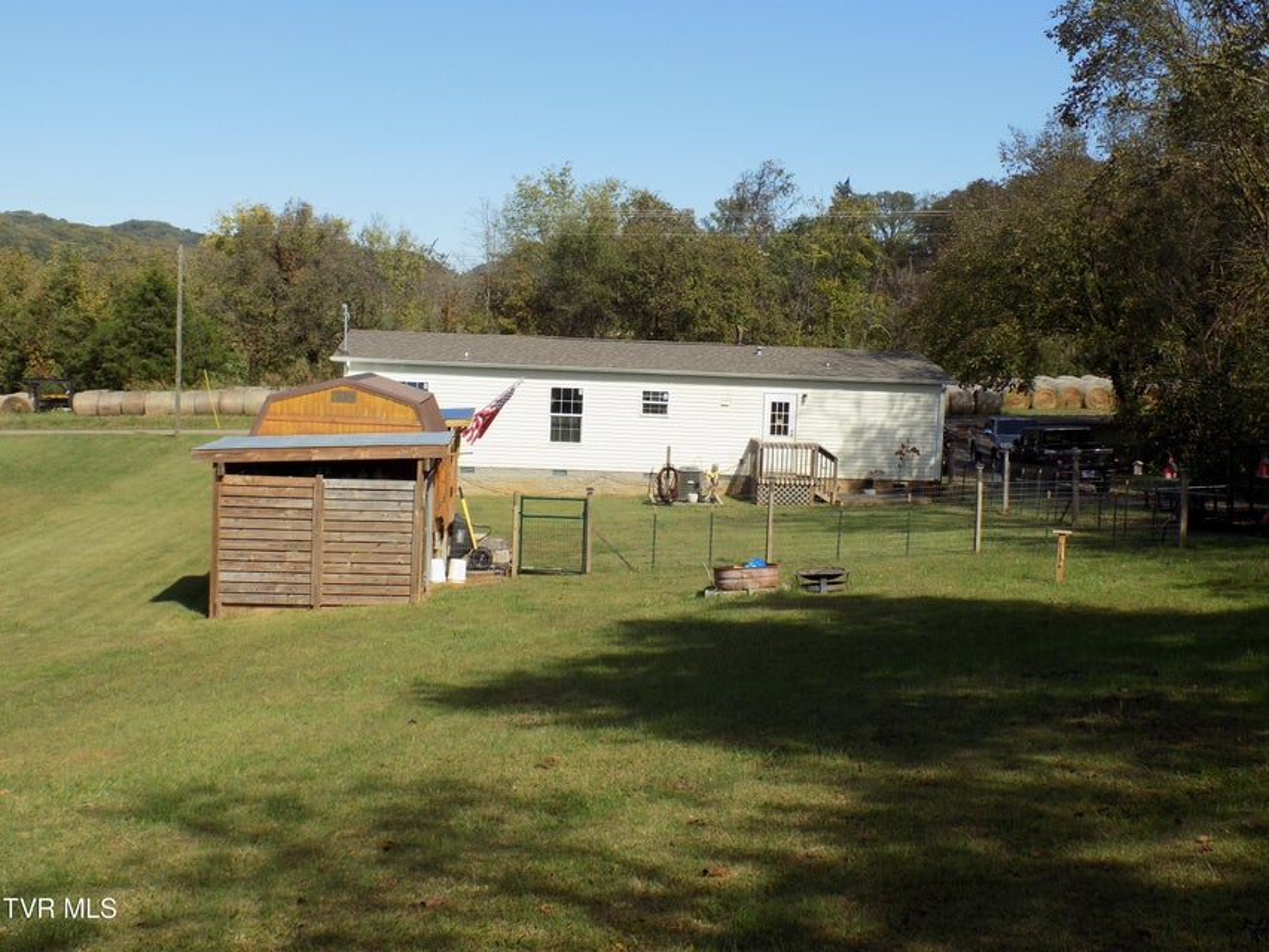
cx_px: 634
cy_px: 476
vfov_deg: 35.1
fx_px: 1503
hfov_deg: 45.8
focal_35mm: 41
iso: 80
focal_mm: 7.3
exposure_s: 1/640
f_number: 3.6
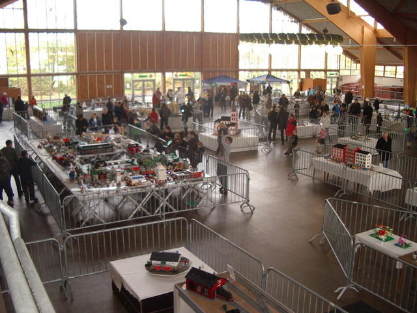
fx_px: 458
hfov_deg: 49.0
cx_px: 208
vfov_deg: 37.7
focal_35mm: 38
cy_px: 156
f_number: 2.6
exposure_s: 1/60
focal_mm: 5.8
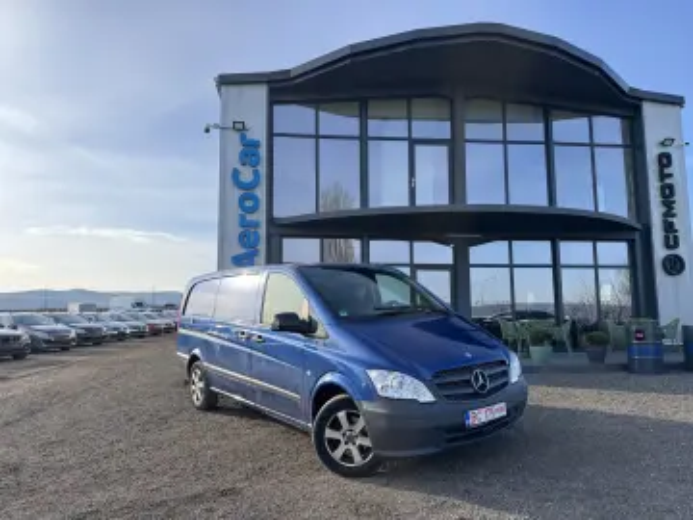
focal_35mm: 24
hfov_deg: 71.6
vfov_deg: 56.8
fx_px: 480
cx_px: 346
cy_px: 260
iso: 80
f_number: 1.78
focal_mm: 6.76
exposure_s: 1/876
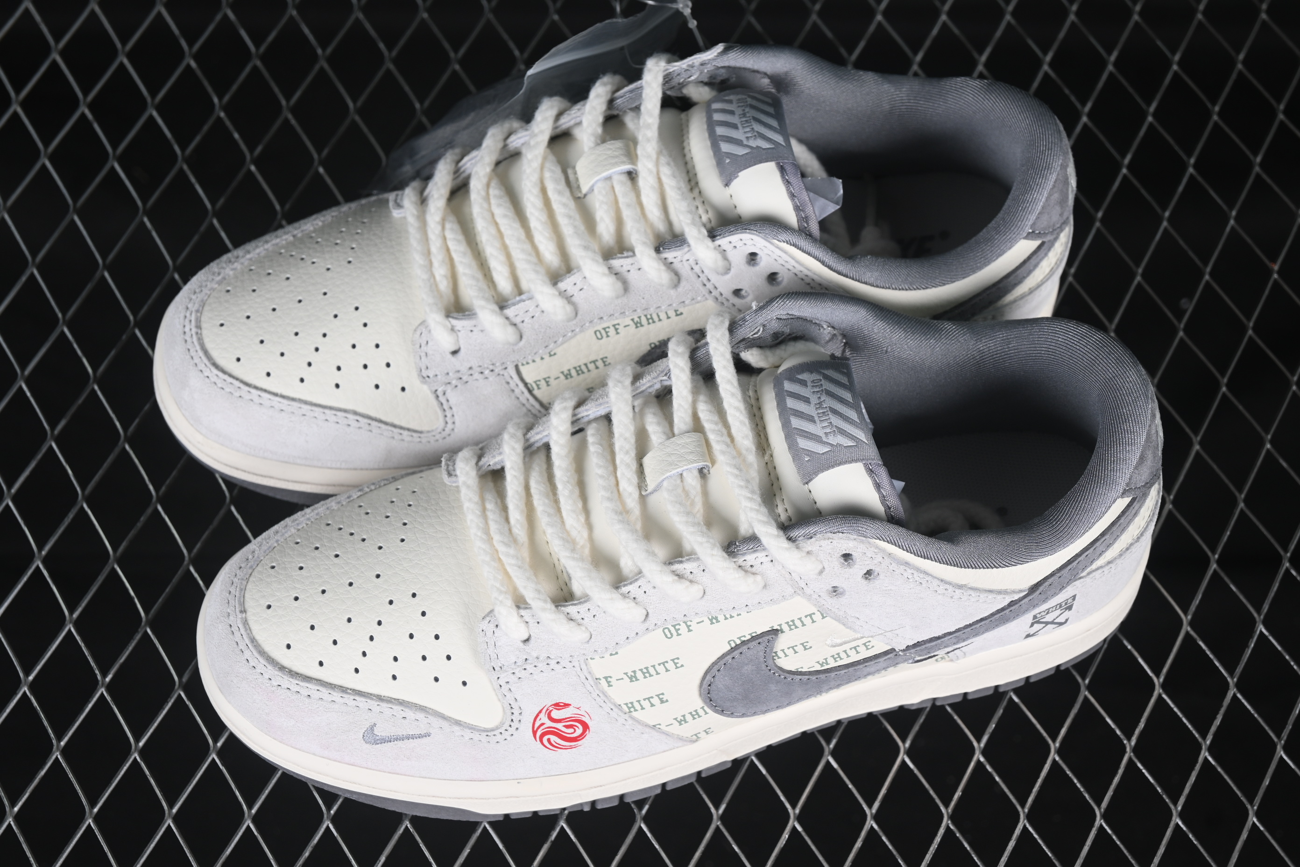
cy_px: 434
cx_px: 650
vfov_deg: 18.2
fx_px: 2708
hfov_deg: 27.0
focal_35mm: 75
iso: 160
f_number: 7.1
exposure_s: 1/80
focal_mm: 50
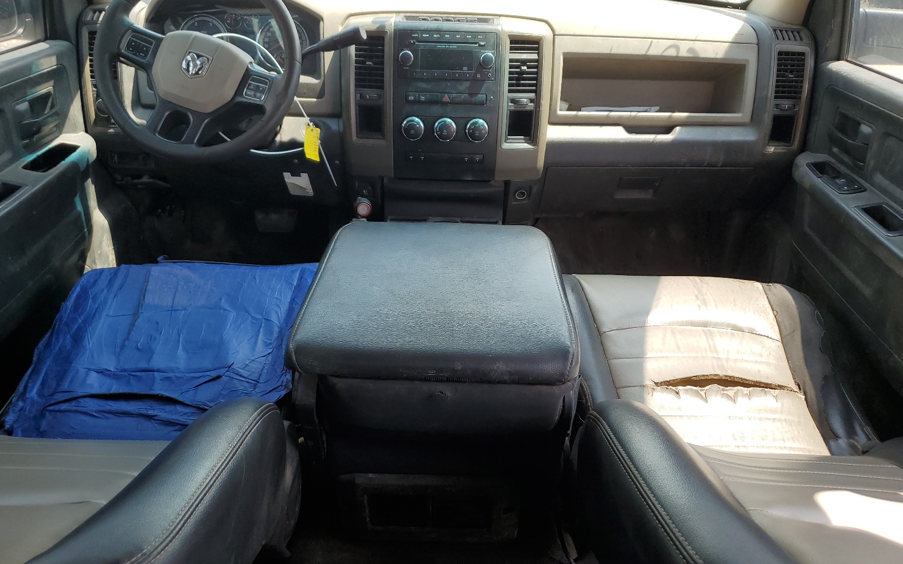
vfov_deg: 44.5
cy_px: 288
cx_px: 456
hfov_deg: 66.5
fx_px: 689
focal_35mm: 28
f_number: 1.5
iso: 50
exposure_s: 1/417
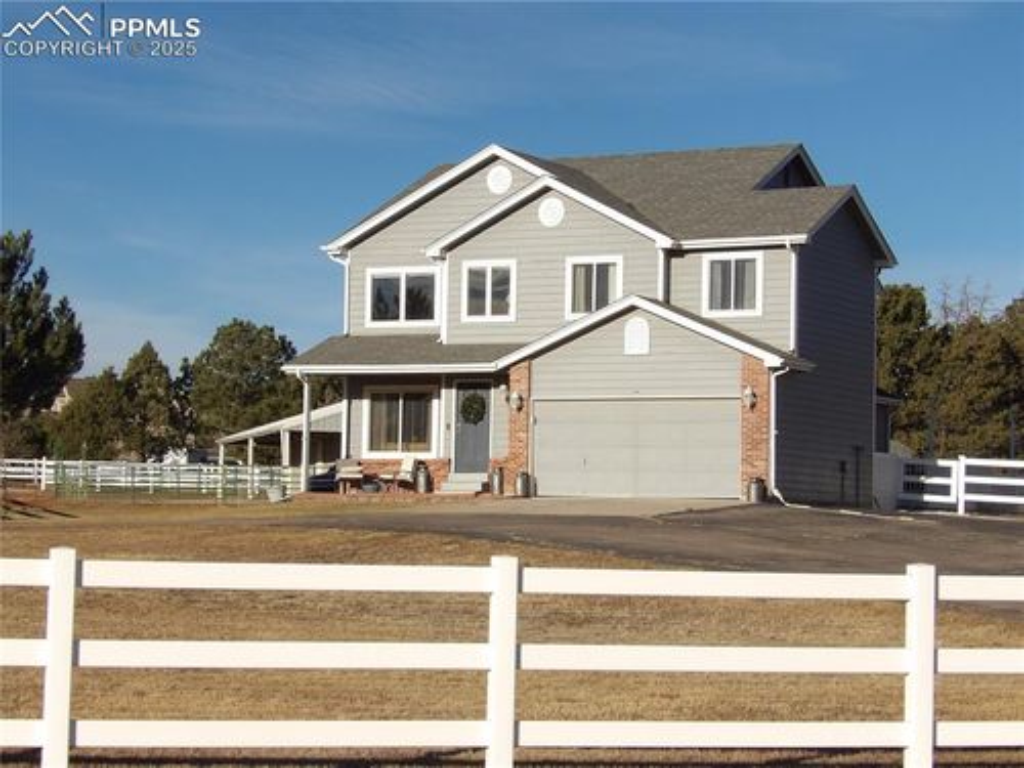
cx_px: 512
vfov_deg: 17.4
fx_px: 2514
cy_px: 384
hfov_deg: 23.0
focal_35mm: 85
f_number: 5.1
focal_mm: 15.3
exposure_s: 1/718
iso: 100
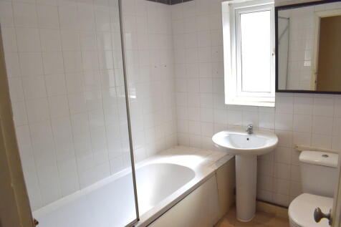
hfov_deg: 67.4
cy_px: 114
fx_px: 256
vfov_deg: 47.9
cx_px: 170
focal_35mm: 27
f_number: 7.1
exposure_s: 1/200
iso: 400
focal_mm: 18
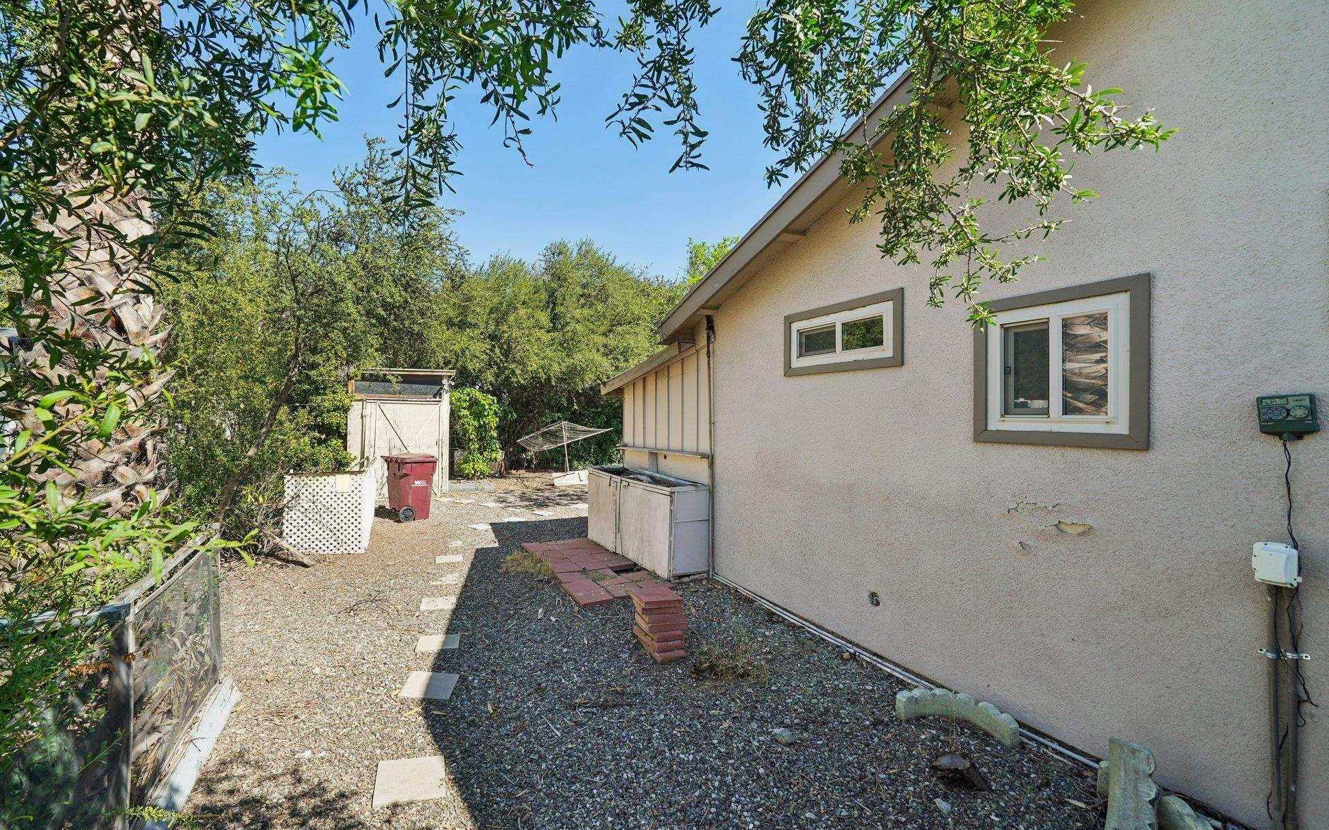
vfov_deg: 78.5
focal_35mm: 14
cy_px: 440
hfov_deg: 105.2
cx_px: 629
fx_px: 507
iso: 100
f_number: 8
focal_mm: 13
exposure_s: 1/100
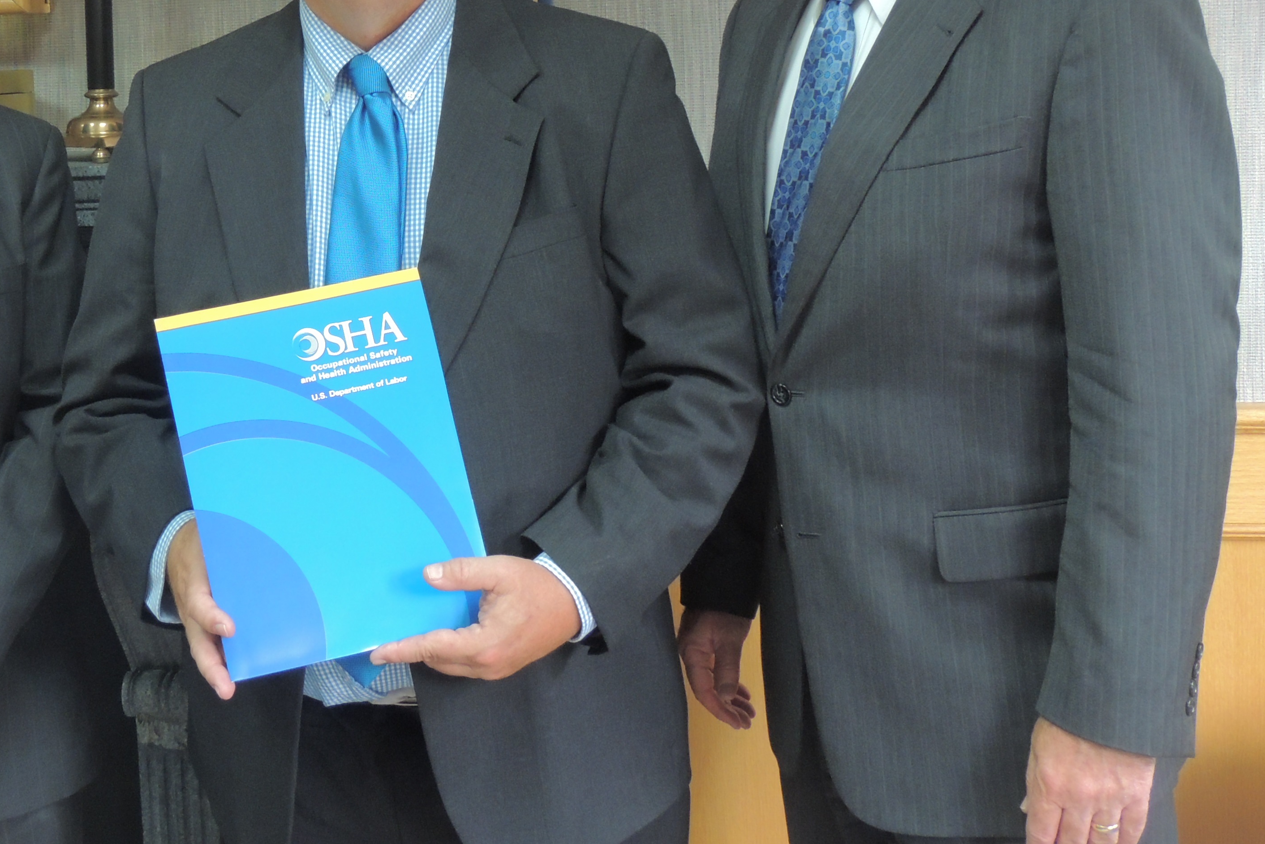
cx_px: 361
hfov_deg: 35.1
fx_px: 1968
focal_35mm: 56
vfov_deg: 23.8
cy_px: 165
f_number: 3.2
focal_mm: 5.8
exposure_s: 1/25
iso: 400
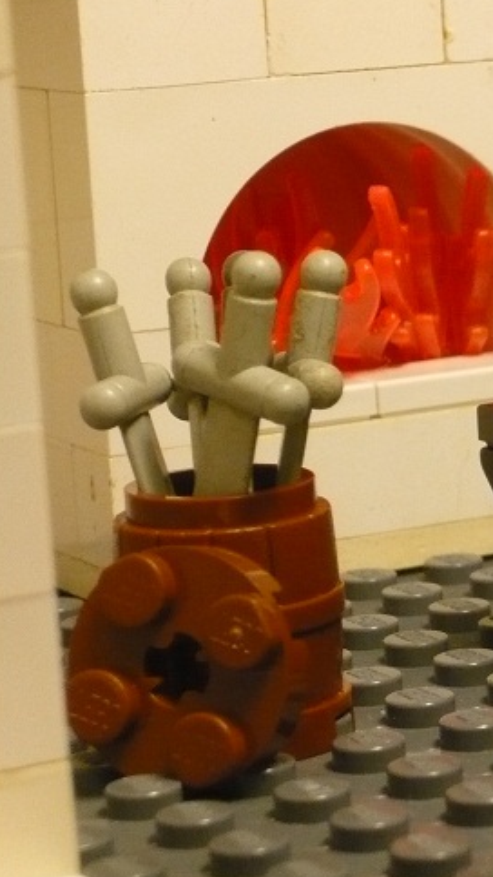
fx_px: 3605
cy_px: 357
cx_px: 714
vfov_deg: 13.9
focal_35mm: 155
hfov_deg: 7.7
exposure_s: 1/30
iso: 320
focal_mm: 14.1
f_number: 5.2
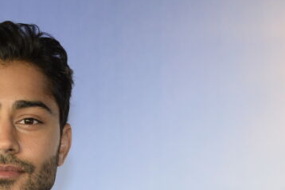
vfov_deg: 2.5
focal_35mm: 544
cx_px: 64
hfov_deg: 3.8
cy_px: 188
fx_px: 4303
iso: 1000
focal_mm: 190
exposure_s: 1/125
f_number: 6.3
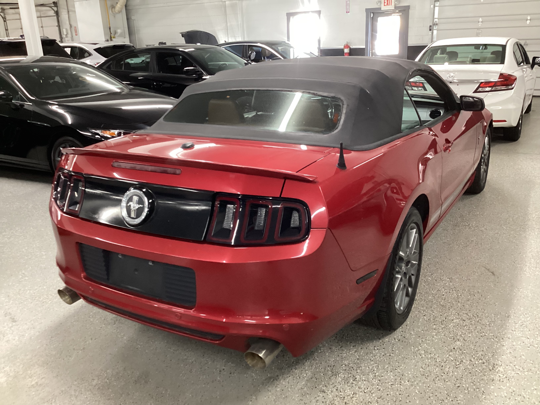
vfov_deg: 45.4
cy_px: 202
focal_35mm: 31
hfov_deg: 58.4
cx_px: 270
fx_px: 484
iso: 250
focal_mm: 3.3
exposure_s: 1/40
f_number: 2.4
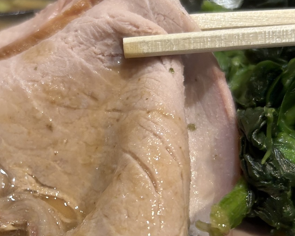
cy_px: 182
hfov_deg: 31.0
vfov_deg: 25.0
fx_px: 524
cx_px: 79
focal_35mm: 60
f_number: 1.5
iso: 100
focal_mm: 5.7
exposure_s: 1/50
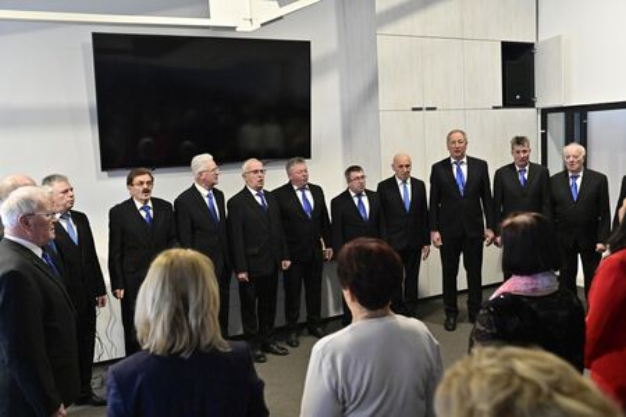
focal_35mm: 35
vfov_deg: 37.9
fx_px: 609
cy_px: 208
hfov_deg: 54.4
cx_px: 313
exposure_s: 1/125
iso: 5000
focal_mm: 35
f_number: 4.5
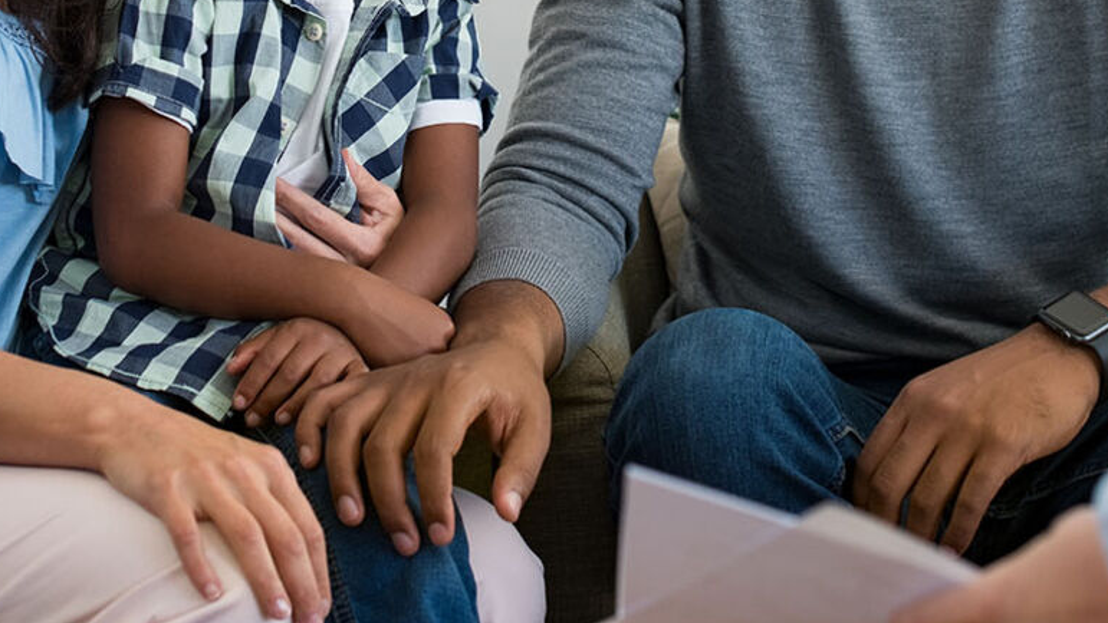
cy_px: -105
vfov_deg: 10.8
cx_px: 510
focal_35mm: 110
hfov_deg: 19.4
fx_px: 3232
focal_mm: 50
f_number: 4
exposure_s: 1/125
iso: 400
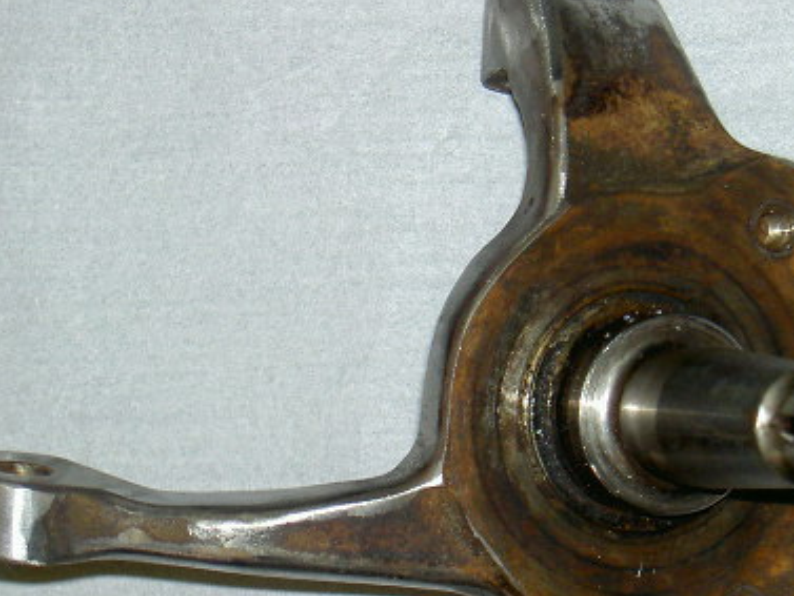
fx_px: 2685
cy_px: 366
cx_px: 455
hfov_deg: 16.8
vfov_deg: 12.7
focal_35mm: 117
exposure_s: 1/73
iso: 100
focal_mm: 14.2
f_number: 3.7
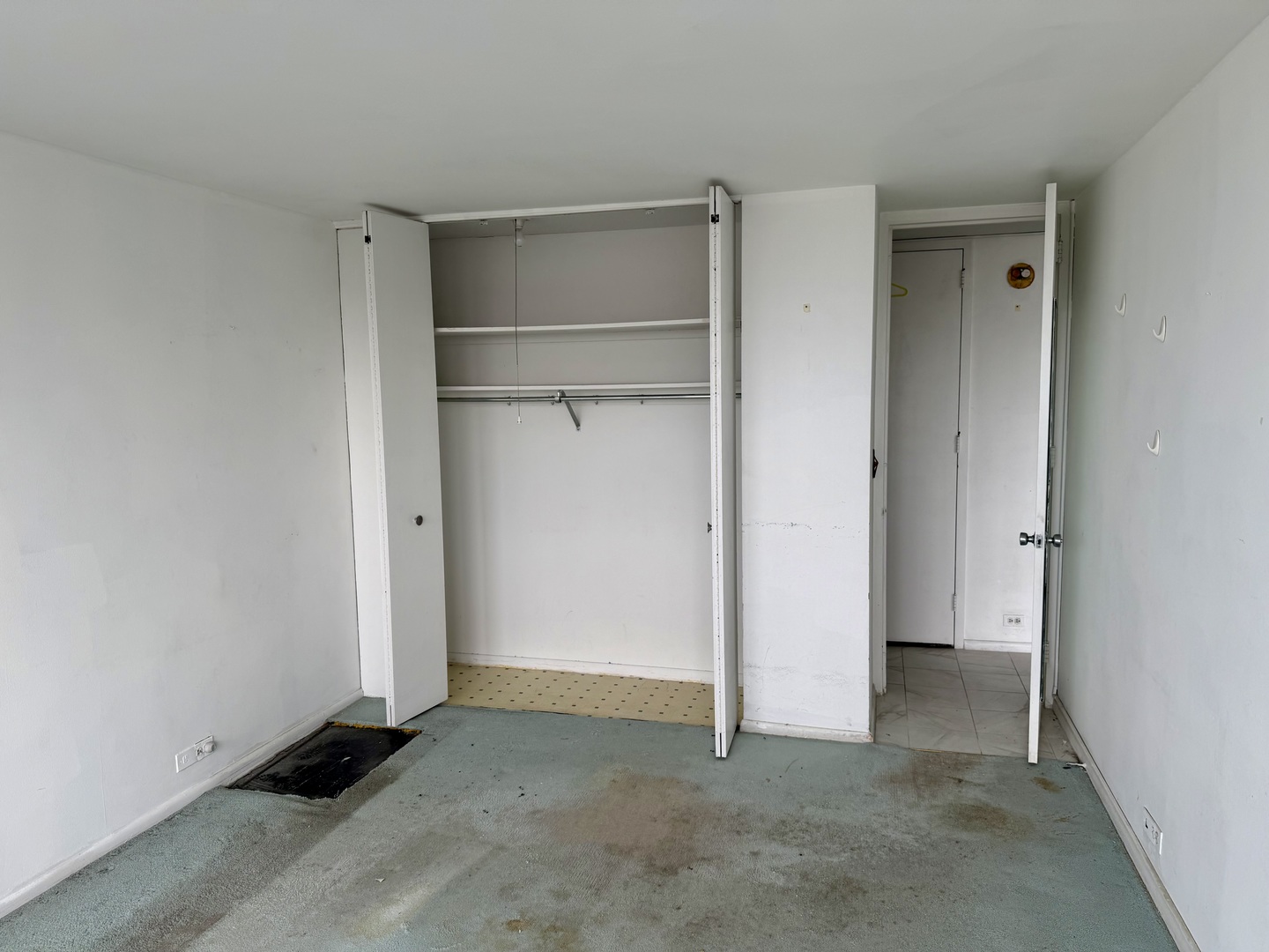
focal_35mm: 24
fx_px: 880
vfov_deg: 56.8
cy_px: 476
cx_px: 634
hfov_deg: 71.6
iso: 64
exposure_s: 1/159
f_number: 1.78
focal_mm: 6.76
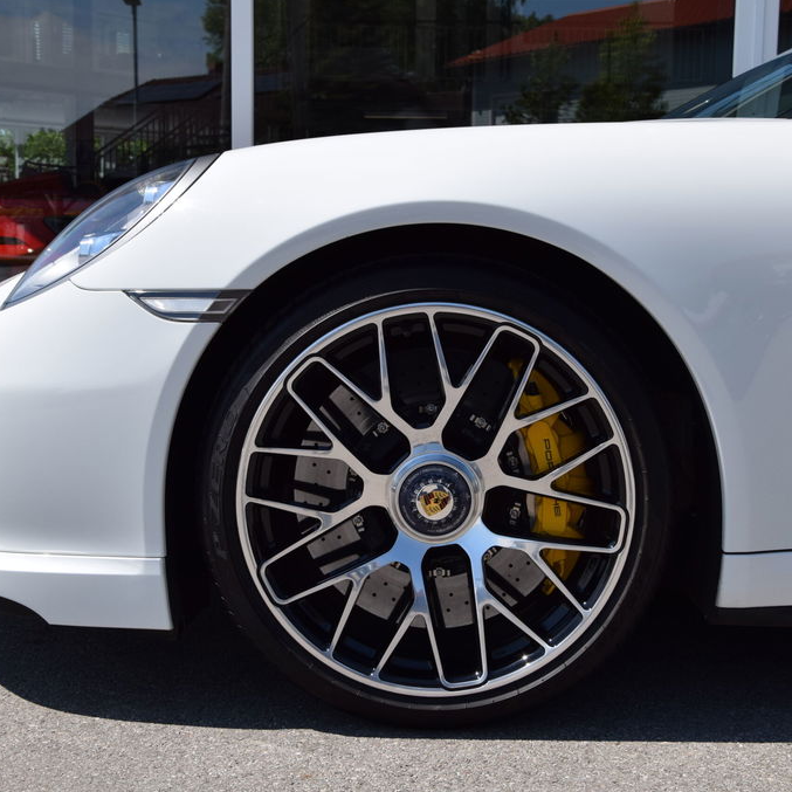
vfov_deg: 31.6
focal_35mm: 54
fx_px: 1398
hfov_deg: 31.6
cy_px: 397
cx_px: 418
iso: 200
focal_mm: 28
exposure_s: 1/400
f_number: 10
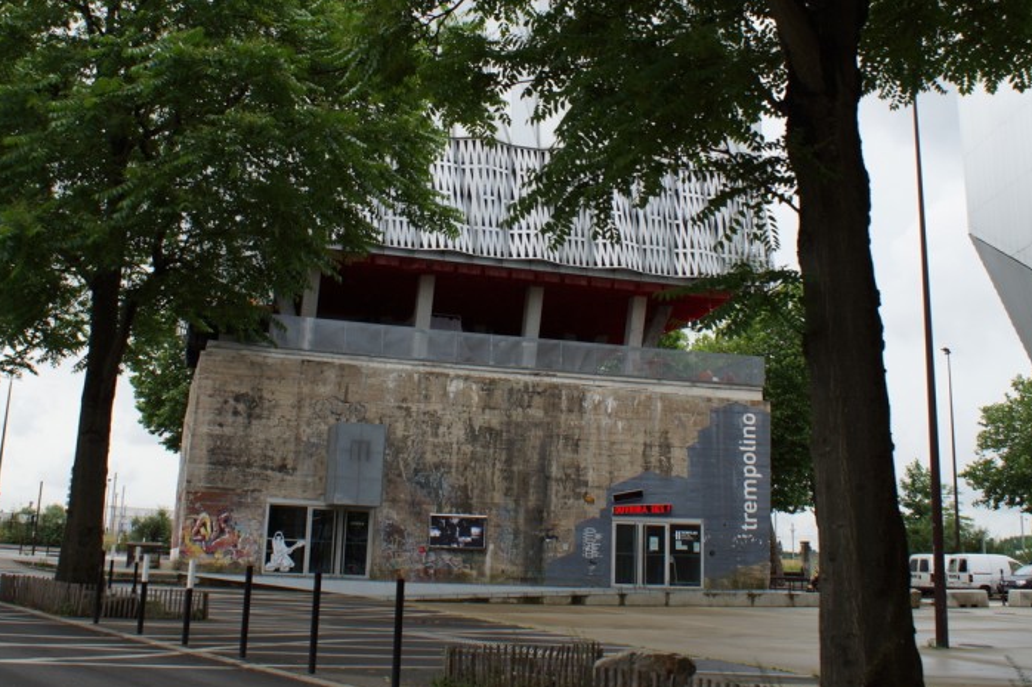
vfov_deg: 30.1
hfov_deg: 44.5
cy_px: 195
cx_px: 510
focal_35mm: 44
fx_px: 1261
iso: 100
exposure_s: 1/320
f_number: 5.6
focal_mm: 20
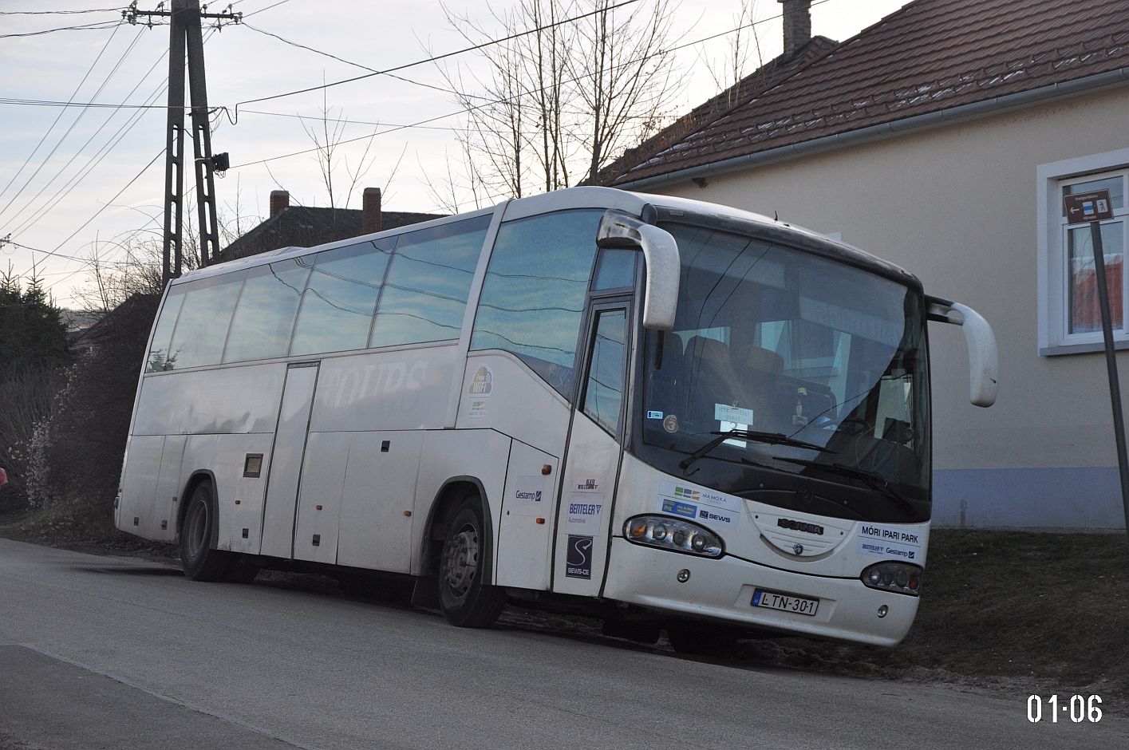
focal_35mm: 72
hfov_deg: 28.1
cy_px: 375
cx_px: 564
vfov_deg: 18.9
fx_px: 2255
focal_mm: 48
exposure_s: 1/1000
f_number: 4.8
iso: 560
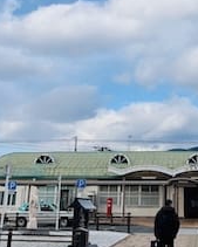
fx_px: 439
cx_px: 156
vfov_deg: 31.2
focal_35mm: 60
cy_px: 80
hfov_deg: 25.0
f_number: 1.5
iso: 50
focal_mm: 5.7
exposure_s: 1/5076
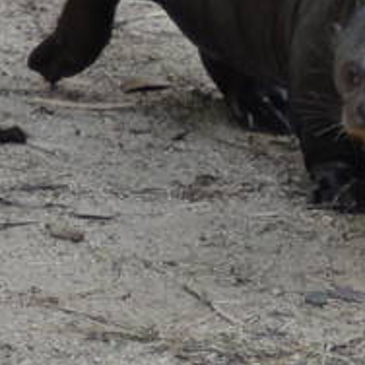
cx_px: 1021
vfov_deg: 2.3
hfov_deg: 2.3
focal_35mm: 756
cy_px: 282
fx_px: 9019
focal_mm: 70
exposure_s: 1/500
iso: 900
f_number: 4
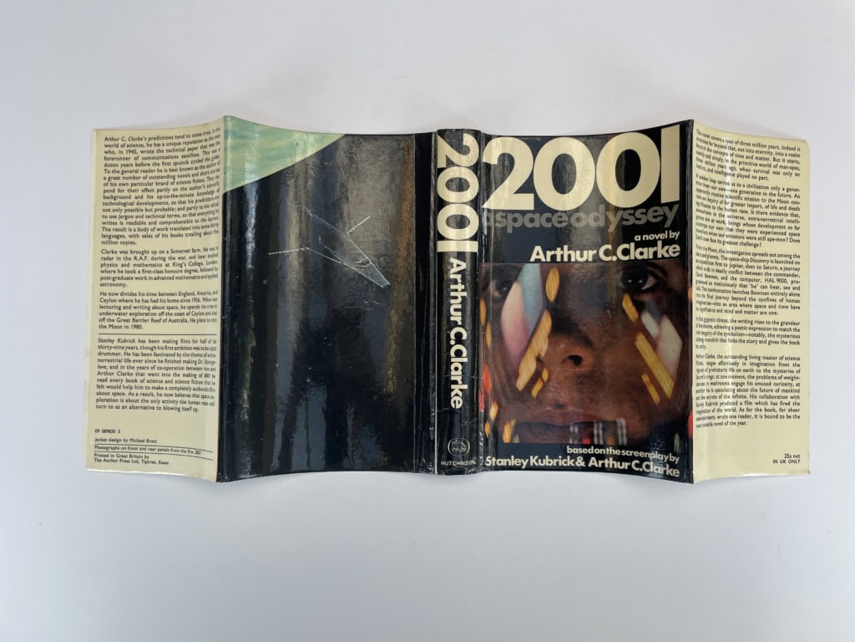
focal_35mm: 26
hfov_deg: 67.3
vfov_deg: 53.1
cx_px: 428
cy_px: 321
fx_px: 642
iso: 32
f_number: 1.6
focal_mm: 4.2
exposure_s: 1/266
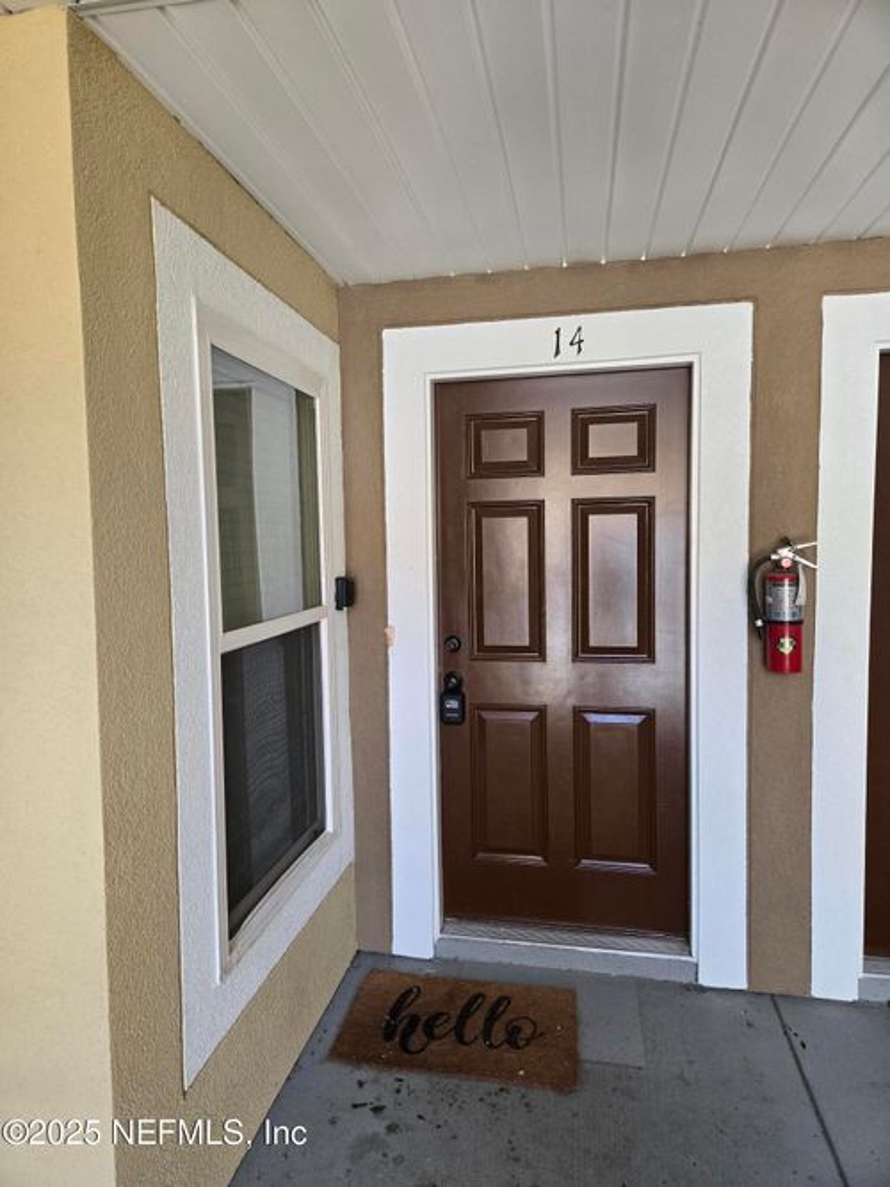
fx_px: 789
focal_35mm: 23
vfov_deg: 73.9
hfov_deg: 58.9
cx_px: 445
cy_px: 594
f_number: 1.8
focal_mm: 5.4
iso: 200
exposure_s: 1/120
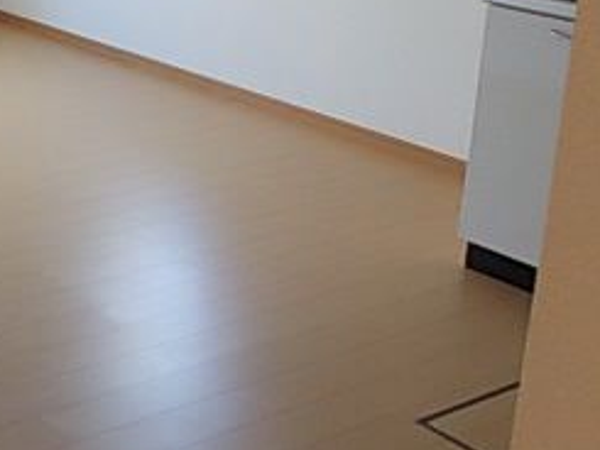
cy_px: 245
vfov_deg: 20.2
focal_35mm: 73
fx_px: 1266
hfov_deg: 25.5
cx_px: 22
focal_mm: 4
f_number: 2.7
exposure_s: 1/80
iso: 200
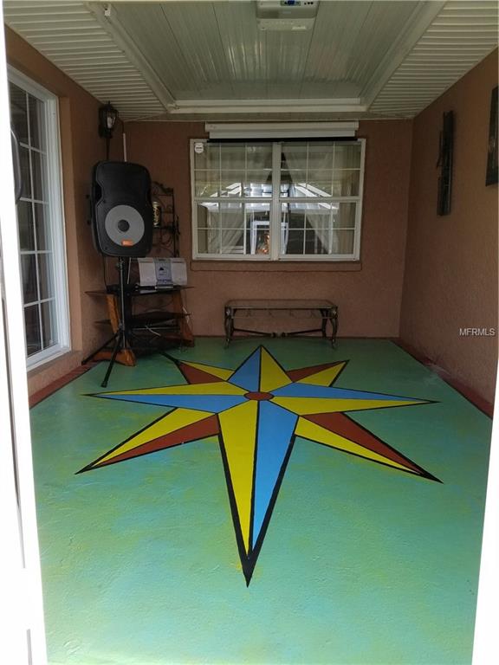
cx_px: 250
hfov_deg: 53.1
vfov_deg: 67.3
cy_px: 332
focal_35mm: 26
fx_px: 500
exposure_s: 1/187
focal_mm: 4.2
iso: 50
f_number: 1.7
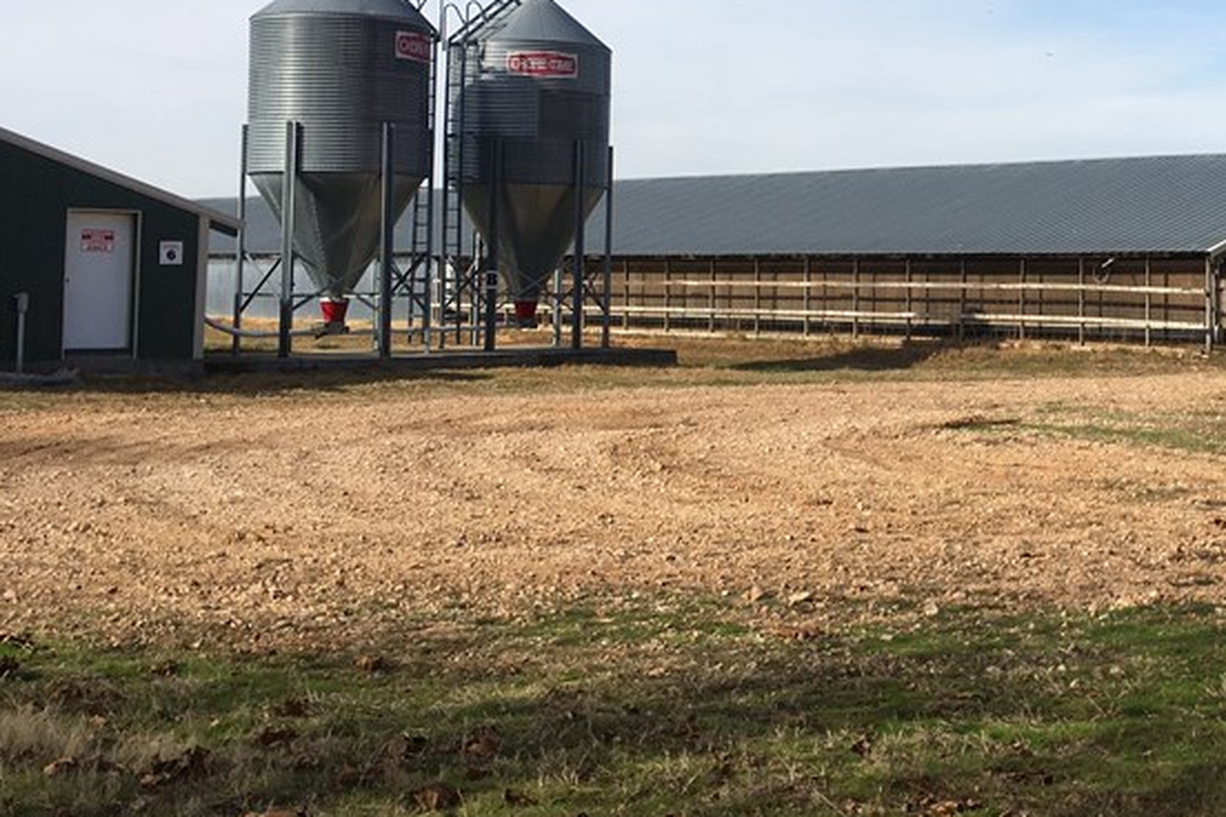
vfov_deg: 23.9
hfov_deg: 34.3
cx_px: 1017
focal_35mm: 56
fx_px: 1907
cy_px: 193
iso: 25
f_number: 2.2
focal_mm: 4.15
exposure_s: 1/1748
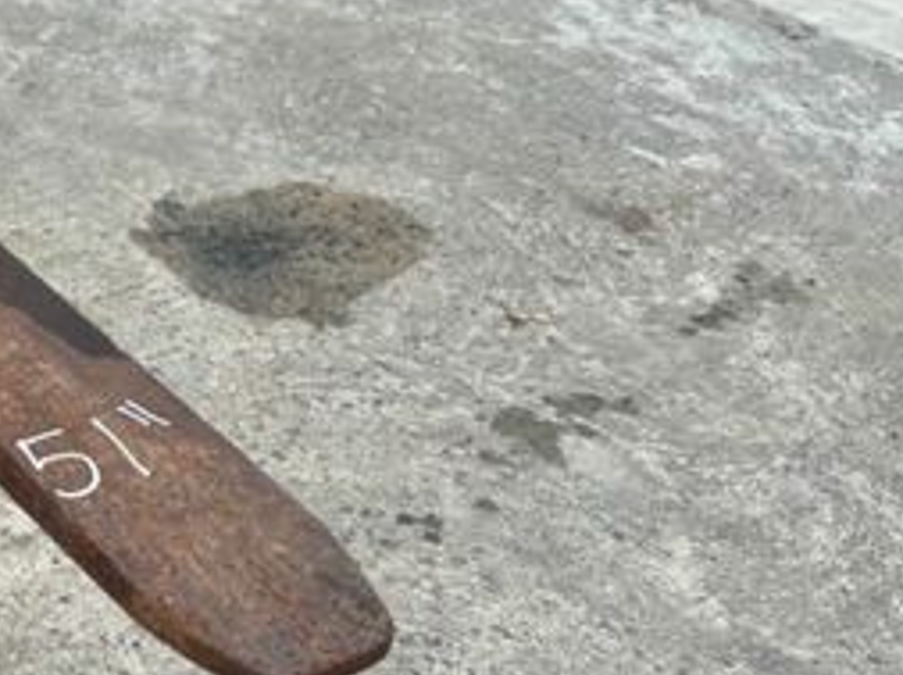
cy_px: 311
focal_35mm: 57
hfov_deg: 30.4
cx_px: -86
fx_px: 1485
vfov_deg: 25.6
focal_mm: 6.86
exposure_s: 1/2469
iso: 80
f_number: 1.78
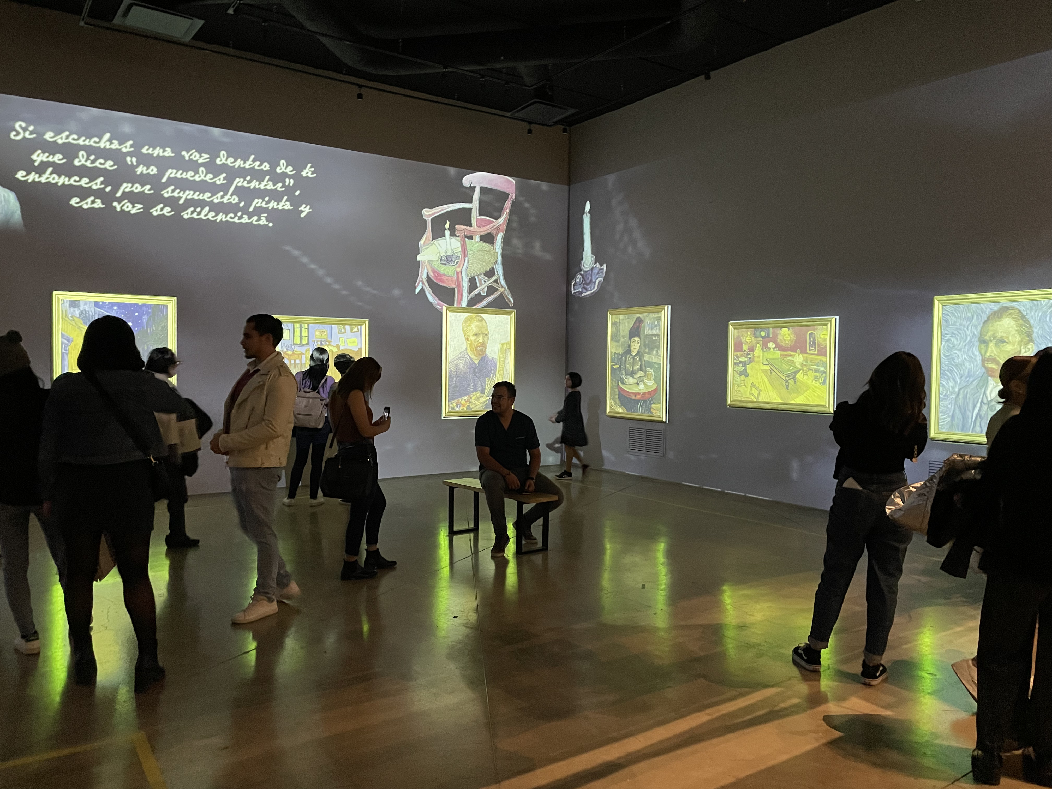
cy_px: 394
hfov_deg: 67.3
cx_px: 526
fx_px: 790
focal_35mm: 26
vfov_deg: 53.1
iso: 800
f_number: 1.6
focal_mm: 4.2
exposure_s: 1/30
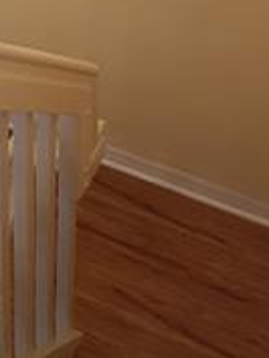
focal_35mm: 88
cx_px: 16
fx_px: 911
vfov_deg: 19.4
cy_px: -182
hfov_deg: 16.5
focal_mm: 4.2
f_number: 1.7
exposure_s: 1/40
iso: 160
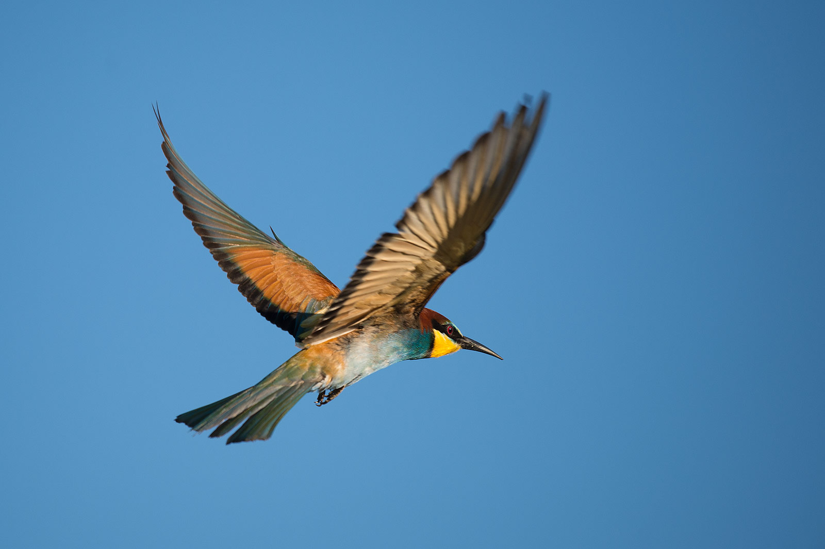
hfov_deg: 4.1
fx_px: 11452
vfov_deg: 2.7
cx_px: 412
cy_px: 274
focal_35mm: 500
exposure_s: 1/2500
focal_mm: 500
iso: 250
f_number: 4
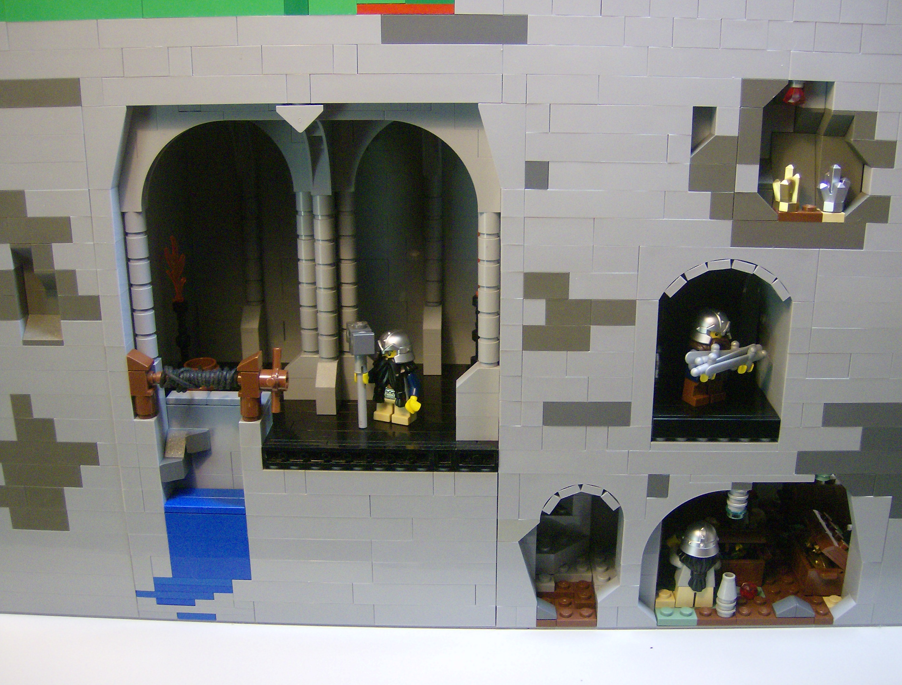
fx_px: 995
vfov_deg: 38.0
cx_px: 473
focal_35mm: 38
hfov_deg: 48.8
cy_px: 342
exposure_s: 1/51.5
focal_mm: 6
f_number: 2.8
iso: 200
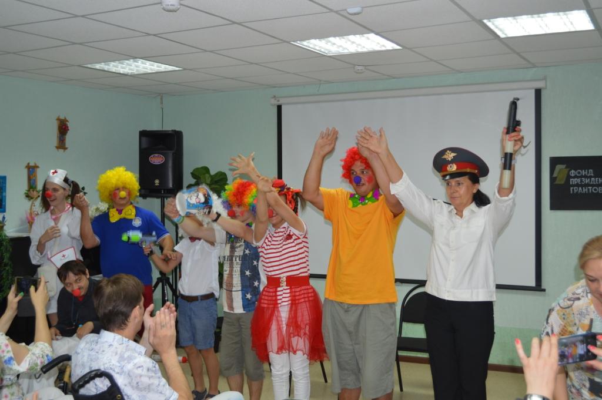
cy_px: 200
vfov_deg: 30.8
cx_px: 301
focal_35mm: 44
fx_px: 727
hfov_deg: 45.0
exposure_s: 1/60
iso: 500
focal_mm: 29
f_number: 4.5
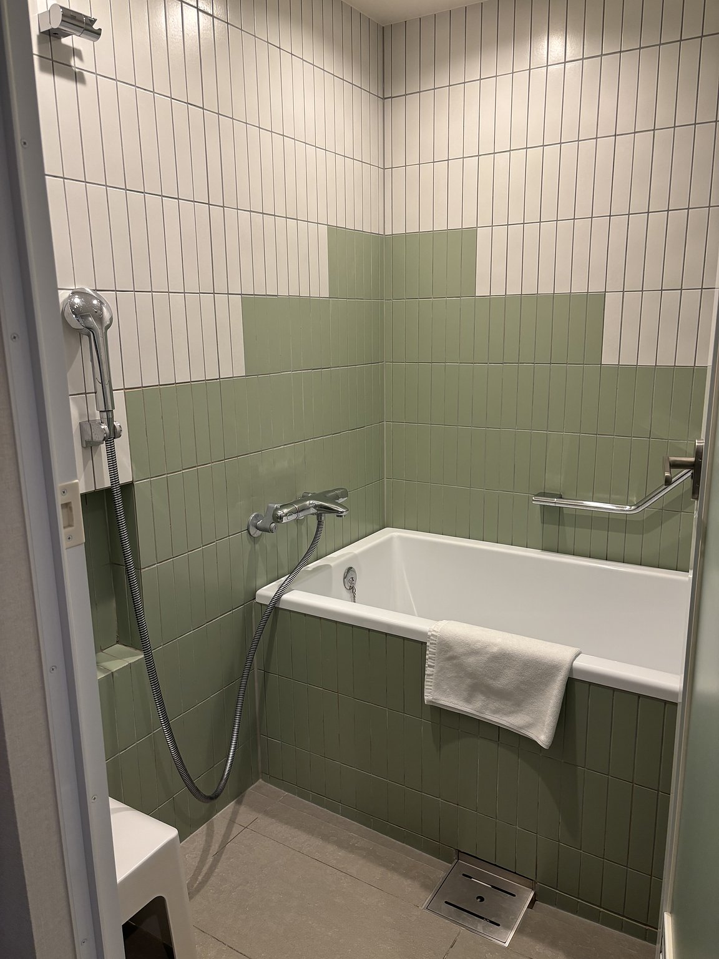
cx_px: 360
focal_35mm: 26
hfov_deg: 53.1
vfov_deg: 67.3
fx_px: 720
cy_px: 480
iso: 100
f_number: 1.6
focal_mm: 5.96
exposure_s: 1/60
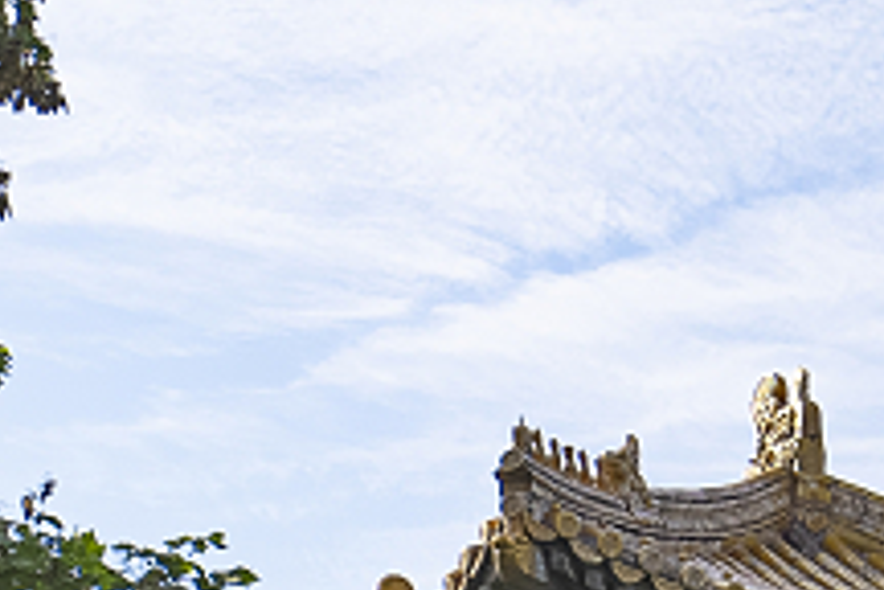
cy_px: 1022
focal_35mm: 166
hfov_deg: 12.3
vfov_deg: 8.0
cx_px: 851
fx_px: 4076
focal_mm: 35
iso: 100
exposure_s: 1/640
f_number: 5.6
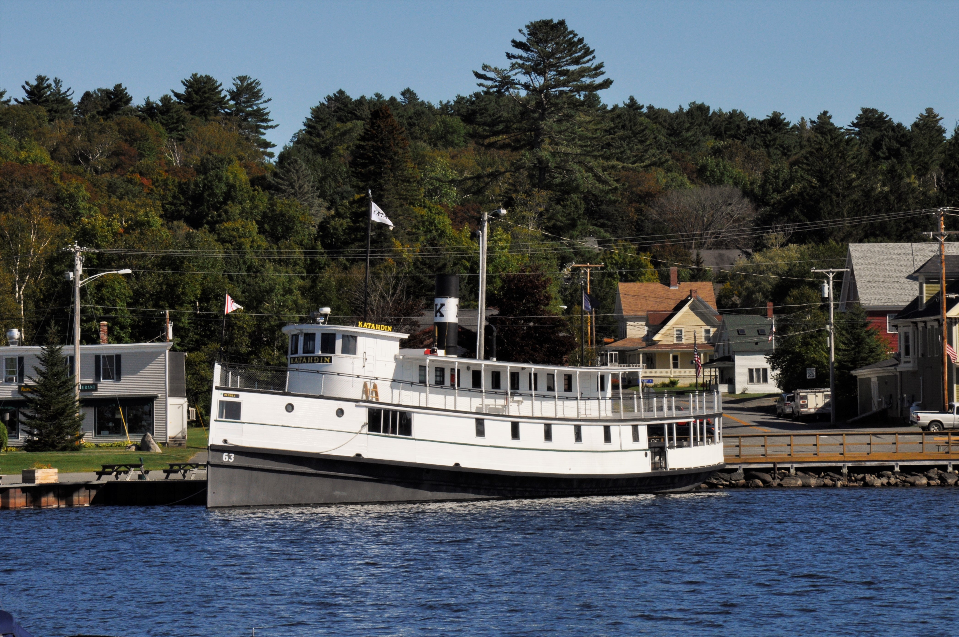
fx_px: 4191
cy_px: 318
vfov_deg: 8.7
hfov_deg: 13.1
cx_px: 480
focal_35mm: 158
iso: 400
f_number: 22
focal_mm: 105
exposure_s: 1/250
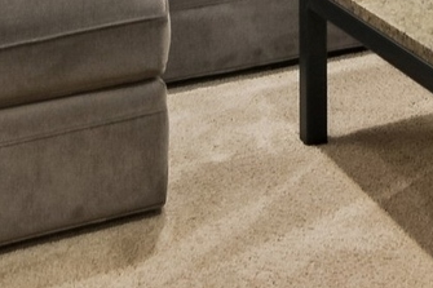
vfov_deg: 12.6
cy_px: -376
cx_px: 517
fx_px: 1046
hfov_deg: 21.7
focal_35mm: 87
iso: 200
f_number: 8
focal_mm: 12
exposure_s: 1/15
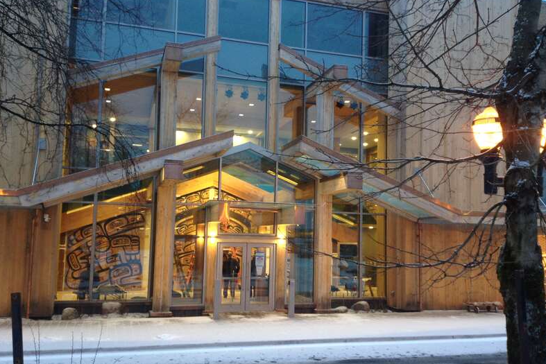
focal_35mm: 37
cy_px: 199
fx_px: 561
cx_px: 273
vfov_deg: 35.9
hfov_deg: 51.9
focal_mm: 4.28
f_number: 2.4
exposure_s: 1/20
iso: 80
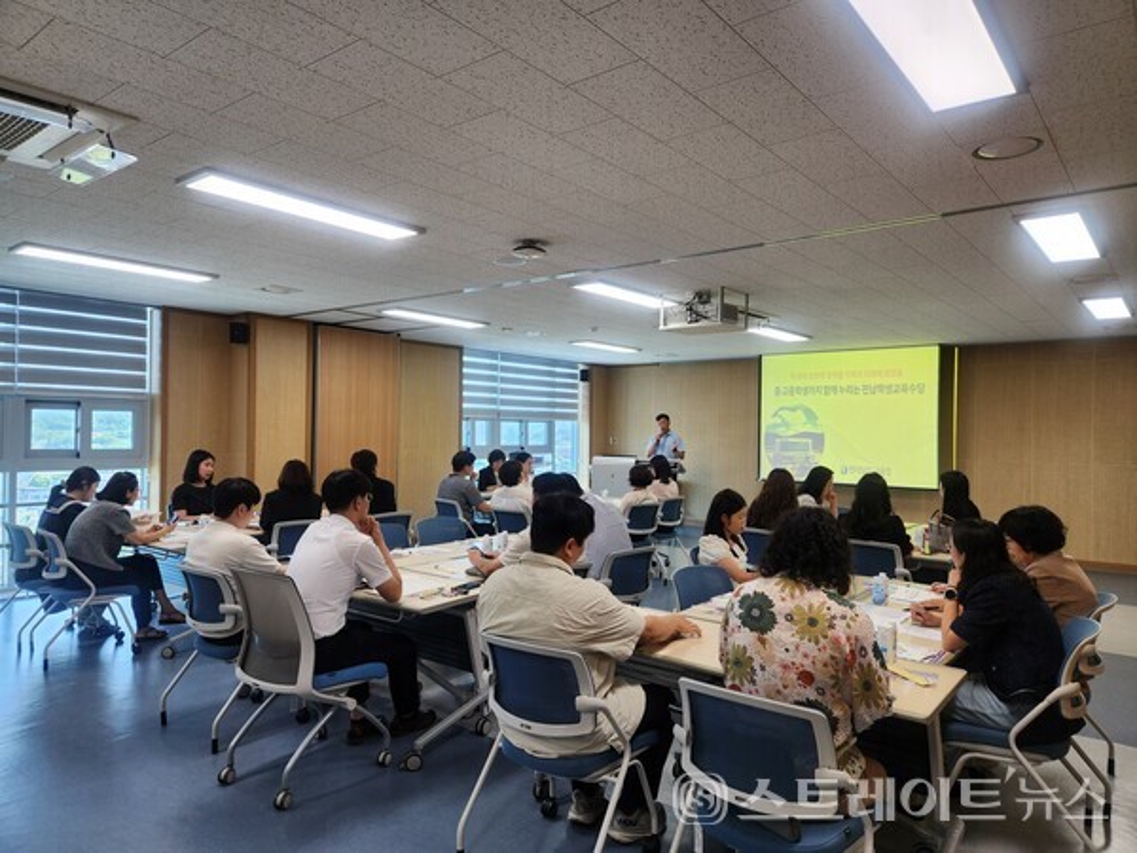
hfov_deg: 73.9
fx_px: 755
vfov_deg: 58.9
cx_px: 568
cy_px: 426
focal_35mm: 23
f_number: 1.8
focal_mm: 5.4
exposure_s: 1/120
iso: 64
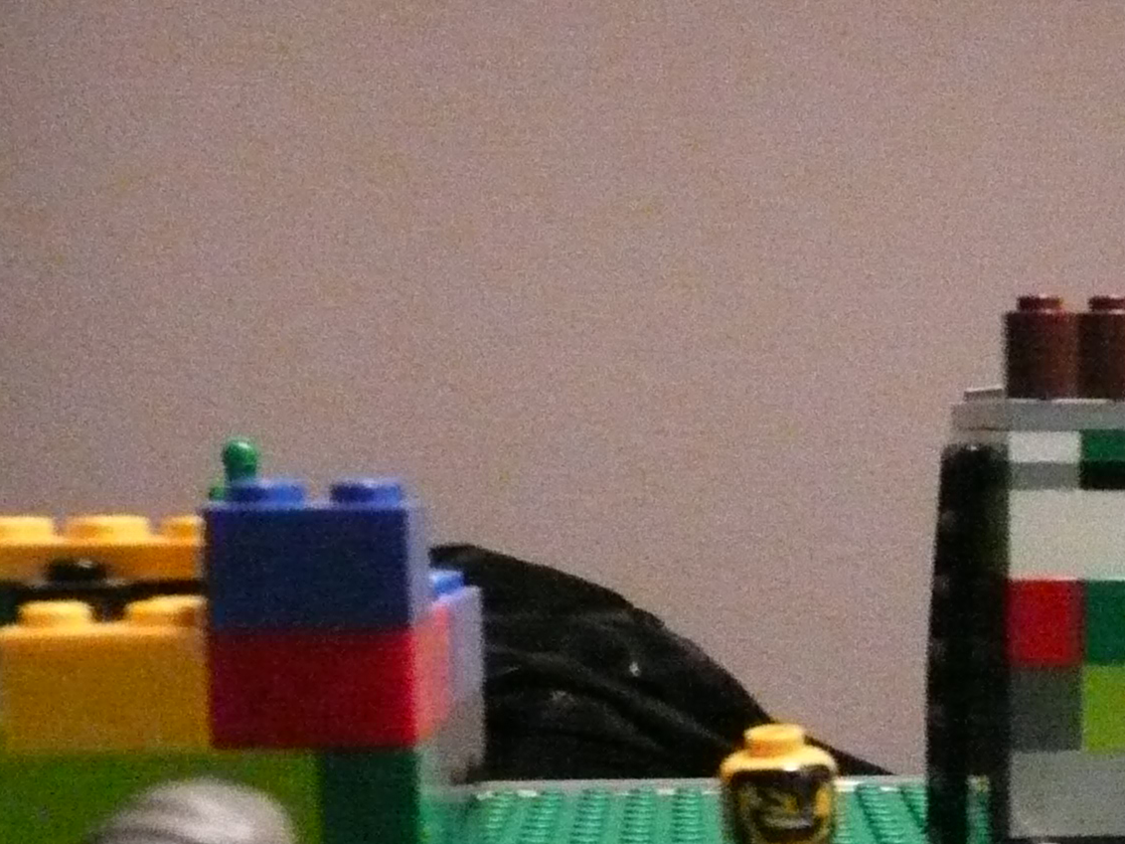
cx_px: 1180
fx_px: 2470
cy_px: 866
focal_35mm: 76
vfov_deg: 18.8
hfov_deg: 24.3
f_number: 3.3
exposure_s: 1/100
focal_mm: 4.6
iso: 1250
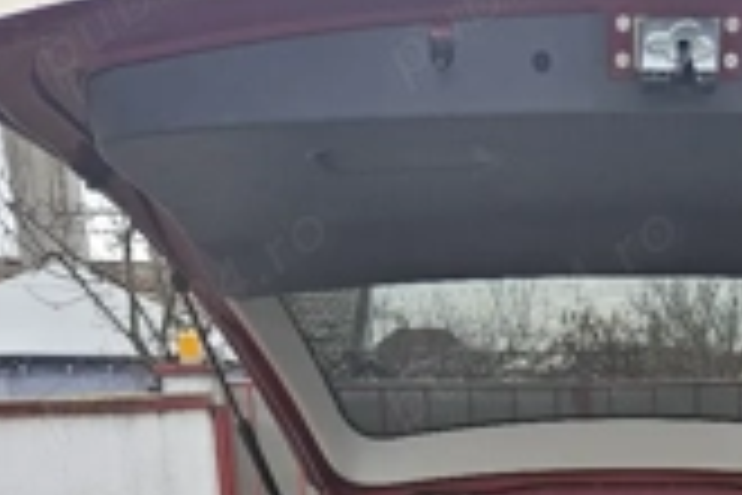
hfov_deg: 33.2
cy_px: 724
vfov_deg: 20.3
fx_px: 1195
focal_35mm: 58
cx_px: 621
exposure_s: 1/101
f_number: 1.8
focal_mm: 5.4
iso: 32
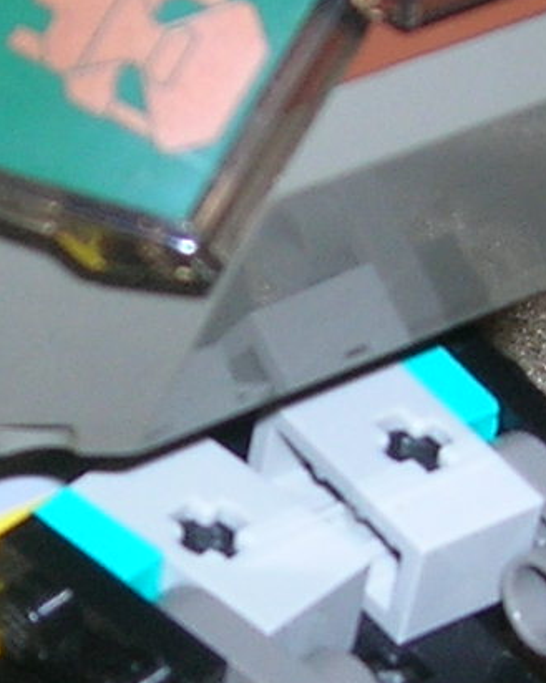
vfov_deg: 9.2
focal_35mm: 209
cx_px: 78
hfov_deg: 7.4
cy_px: 441
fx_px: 4226
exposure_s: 1/60.1
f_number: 2.9
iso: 50
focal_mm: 5.7
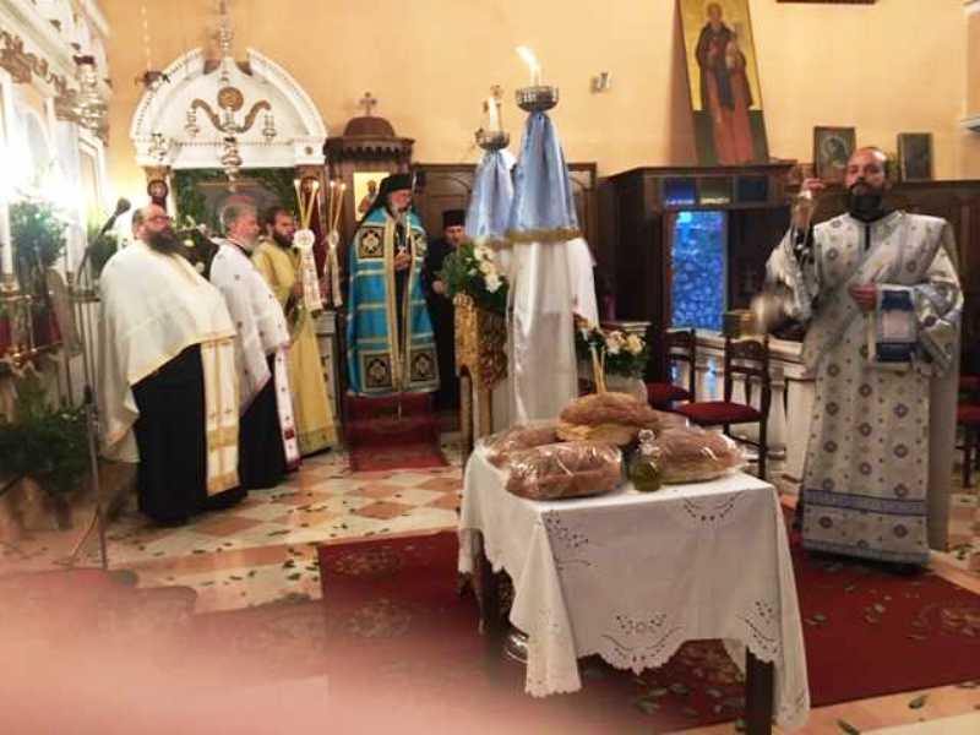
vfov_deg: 48.2
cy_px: 368
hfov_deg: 61.7
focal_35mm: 29
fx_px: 821
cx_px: 490
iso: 160
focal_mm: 4.15
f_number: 2.2
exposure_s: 1/33
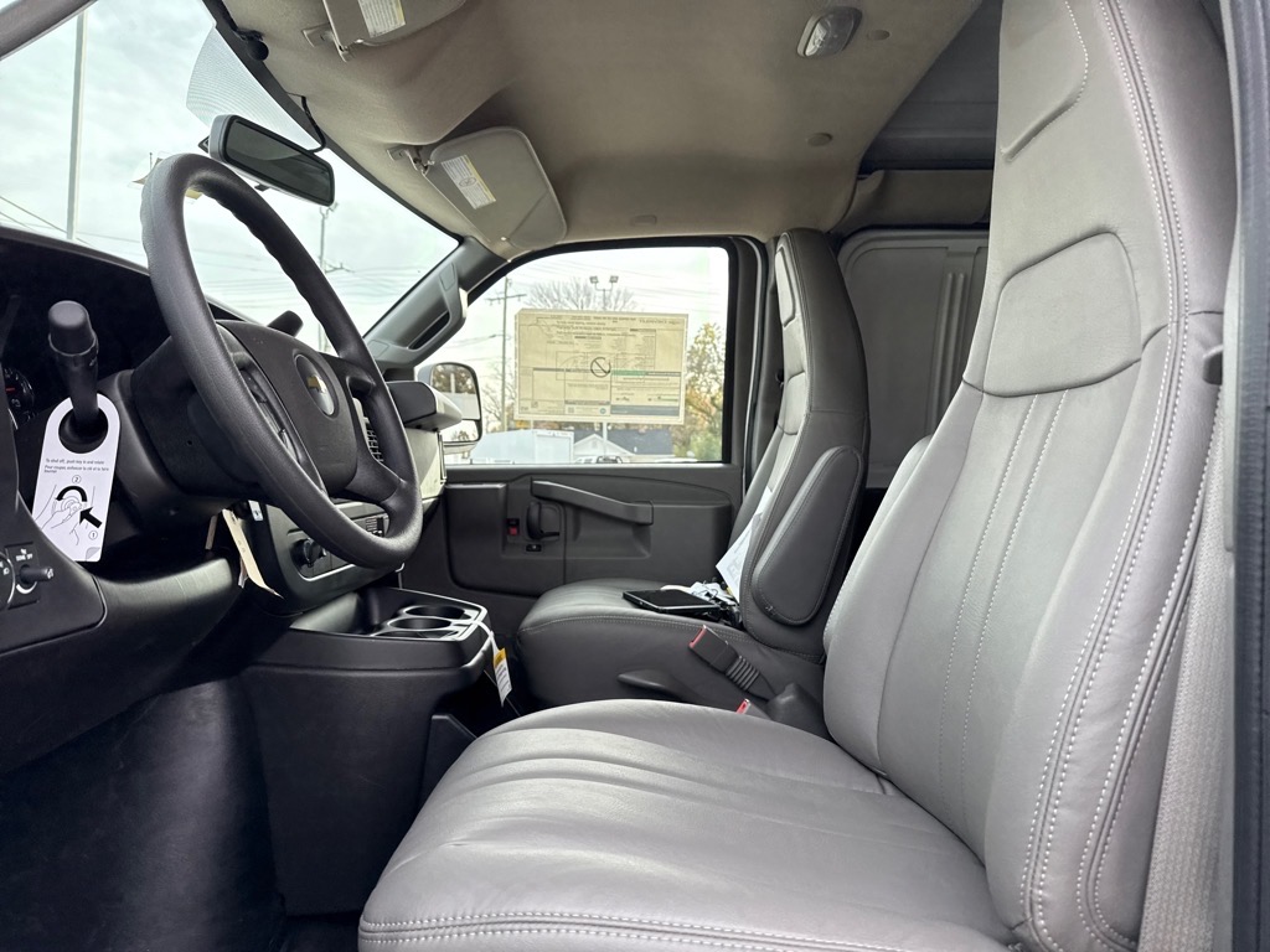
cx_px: 635
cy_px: 476
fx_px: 881
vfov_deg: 56.8
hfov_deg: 71.6
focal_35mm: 24
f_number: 1.78
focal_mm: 6.76
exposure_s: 1/212
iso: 64
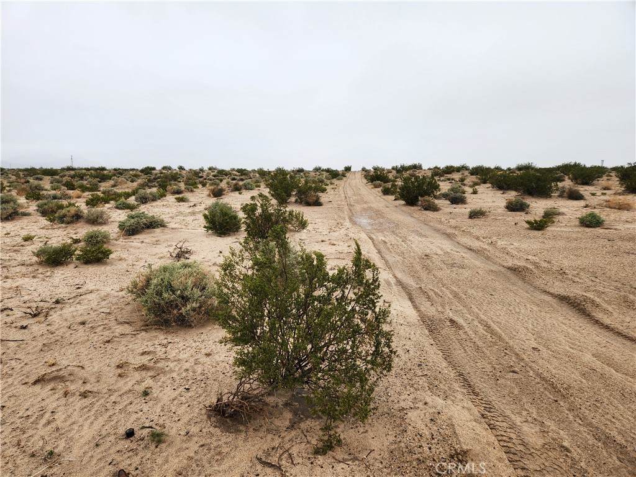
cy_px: 238
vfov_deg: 58.9
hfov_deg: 73.9
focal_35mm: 23
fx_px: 423
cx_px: 318
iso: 20
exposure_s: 1/634
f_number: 1.8
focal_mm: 5.4
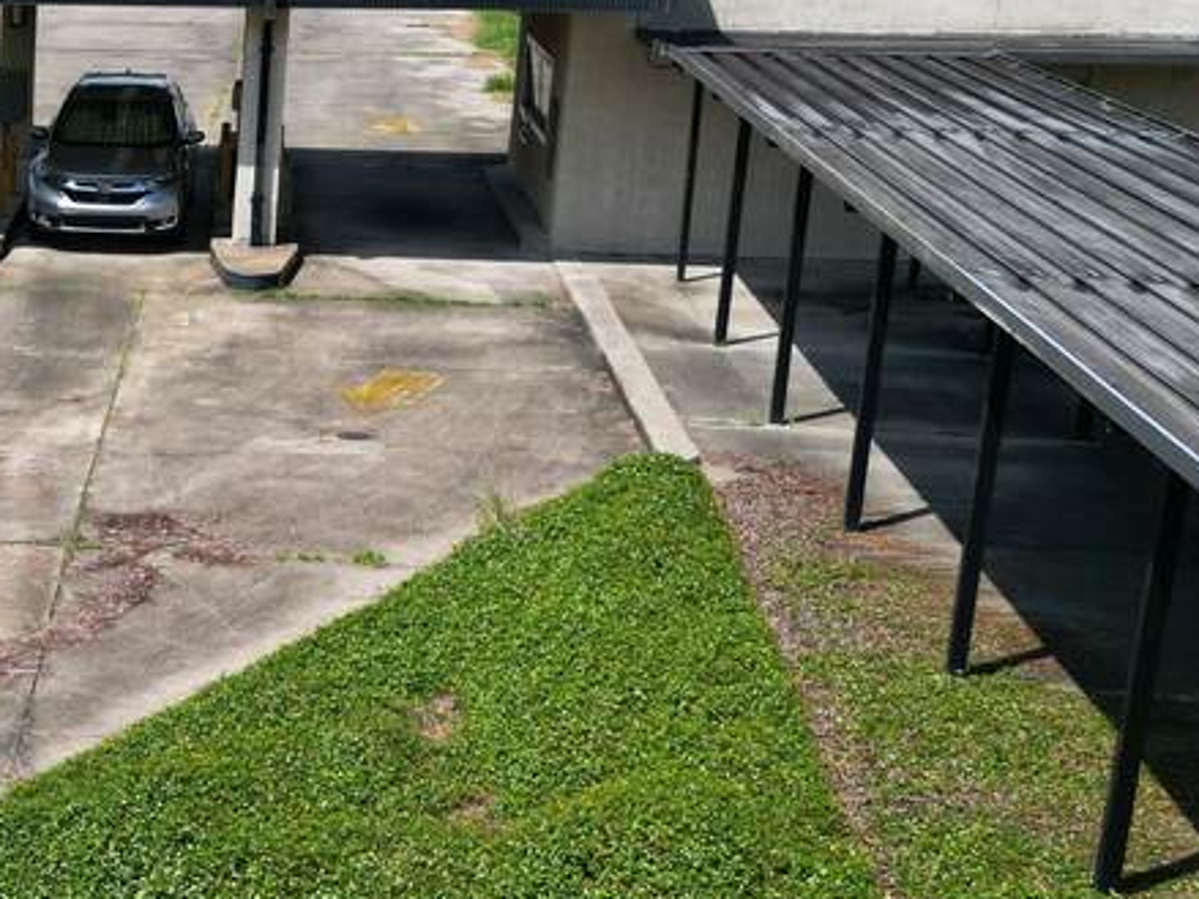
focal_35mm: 70
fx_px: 2424
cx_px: -205
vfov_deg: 21.0
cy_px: 497
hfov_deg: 25.2
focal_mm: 6.72
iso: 130
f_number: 1.7
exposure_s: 1/3200
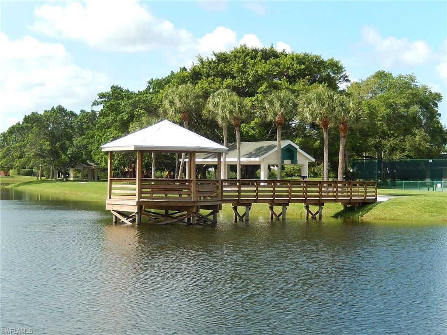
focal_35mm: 67
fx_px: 865
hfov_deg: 29.0
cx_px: 224
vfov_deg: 21.9
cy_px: 168
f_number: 4.8
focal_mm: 12
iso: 125
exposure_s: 1/400
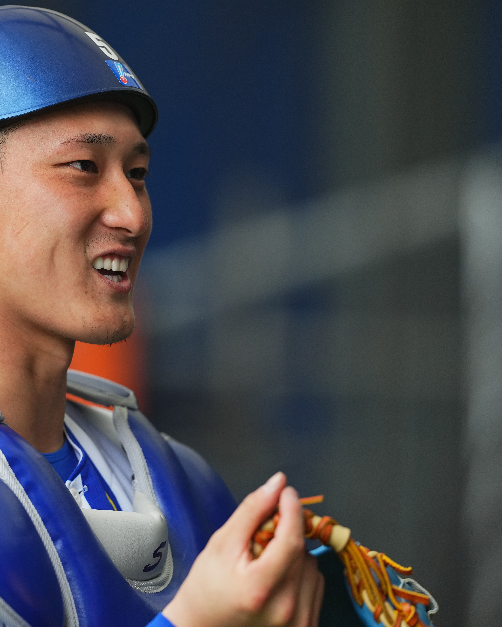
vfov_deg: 4.6
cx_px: 129
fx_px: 7856
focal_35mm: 423
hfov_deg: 3.7
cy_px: 314
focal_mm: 300
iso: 1250
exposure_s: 1/1000
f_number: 2.8
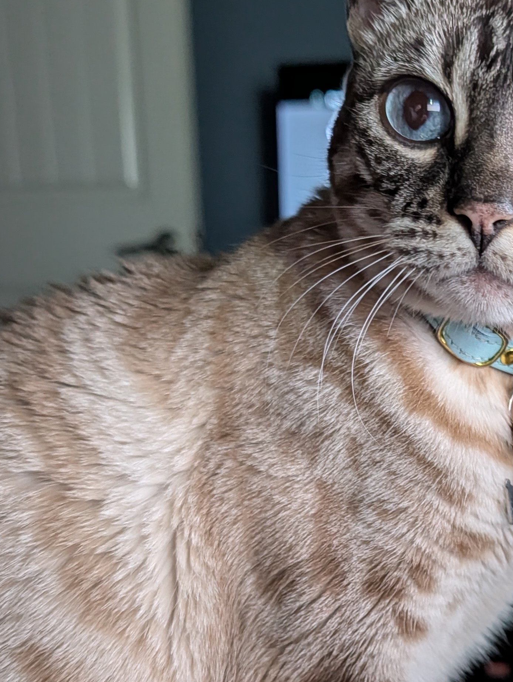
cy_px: 489
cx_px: 408
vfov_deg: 35.5
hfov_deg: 27.1
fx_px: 1045
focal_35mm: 53
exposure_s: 1/31.5
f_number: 1.68
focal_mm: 6.9
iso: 516
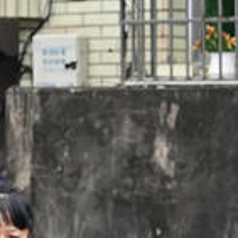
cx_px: -326
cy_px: 304
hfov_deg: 4.1
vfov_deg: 4.2
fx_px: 3259
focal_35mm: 419
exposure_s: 1/500
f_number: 4
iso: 500
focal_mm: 82
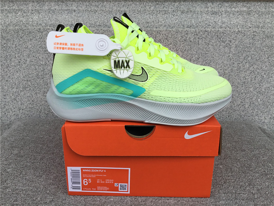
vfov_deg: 45.4
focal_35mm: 31
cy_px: 103
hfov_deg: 58.4
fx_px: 245
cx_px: 137
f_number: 2.4
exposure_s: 1/799
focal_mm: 3.3
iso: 25
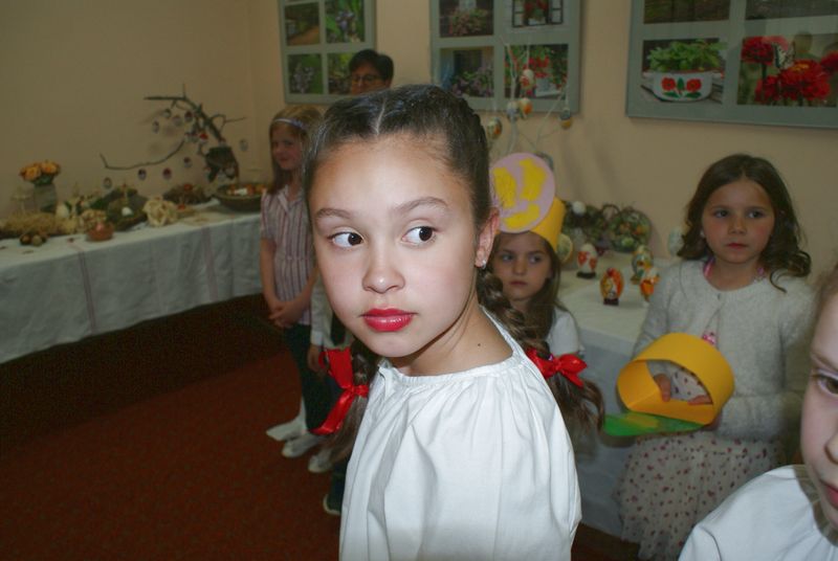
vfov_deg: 43.7
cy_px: 280
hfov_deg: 61.9
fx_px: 699
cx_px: 419
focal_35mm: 30
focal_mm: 20
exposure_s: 1/60
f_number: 5.6
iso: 400
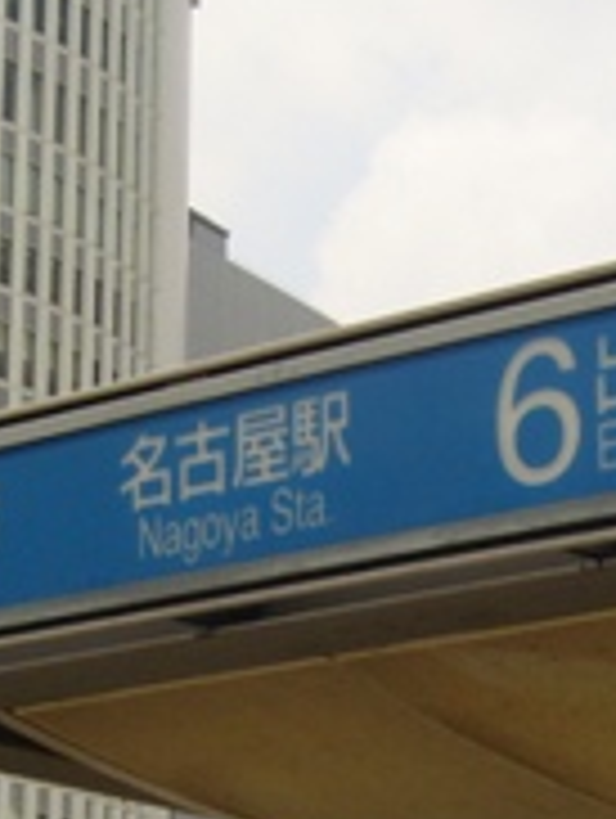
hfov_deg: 12.1
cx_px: 279
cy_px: 662
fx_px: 2912
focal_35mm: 123
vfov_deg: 15.9
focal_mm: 5.8
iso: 80
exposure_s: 1/400
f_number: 5.6
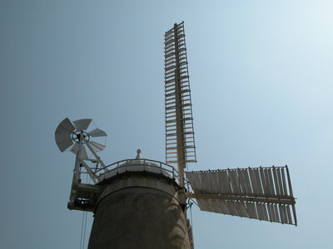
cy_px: 124
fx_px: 481
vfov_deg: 29.1
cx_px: 166
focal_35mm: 50
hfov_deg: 38.2
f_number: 7.6
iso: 100
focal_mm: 12.7
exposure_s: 1/965
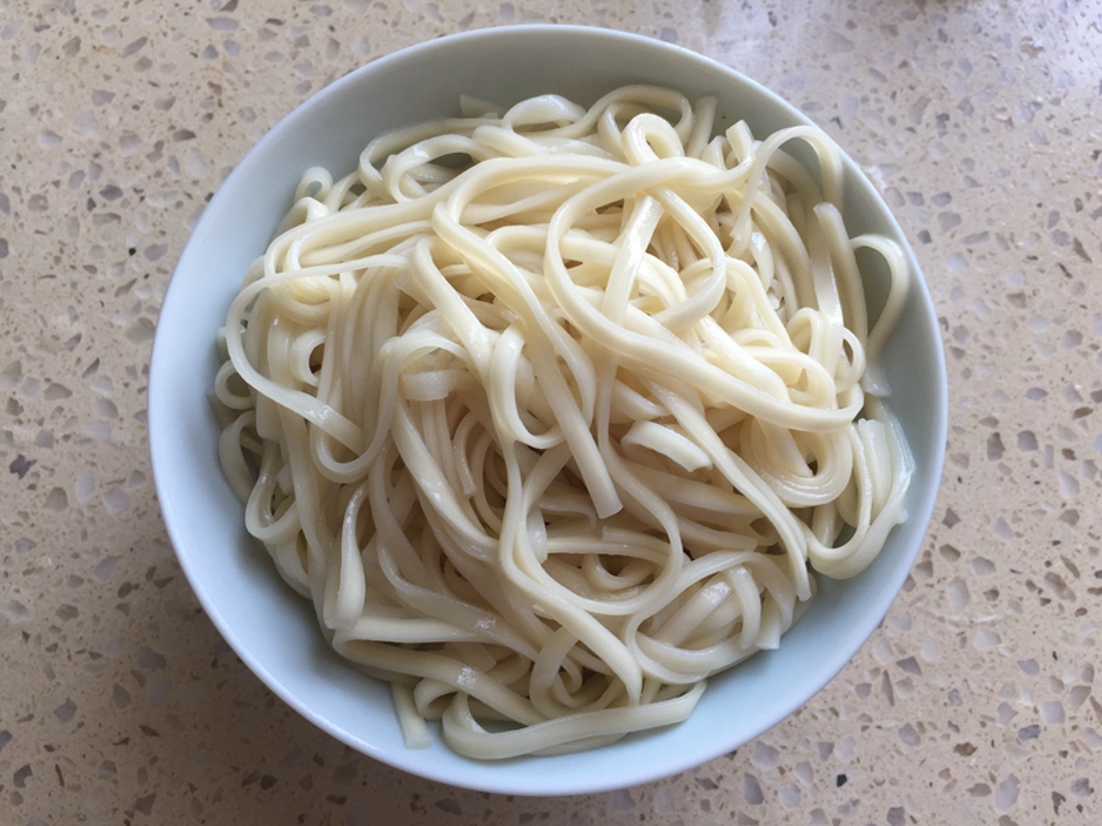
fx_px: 923
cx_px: 551
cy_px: 413
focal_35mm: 29
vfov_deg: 48.2
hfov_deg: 61.7
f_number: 2.2
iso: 40
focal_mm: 4.15
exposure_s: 1/50
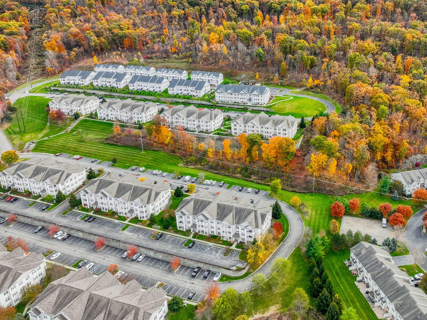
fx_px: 370
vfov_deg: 46.4
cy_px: 125
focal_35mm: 30
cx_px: 263
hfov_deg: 59.3
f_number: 2.8
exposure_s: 1/4000
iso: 220
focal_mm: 12.29
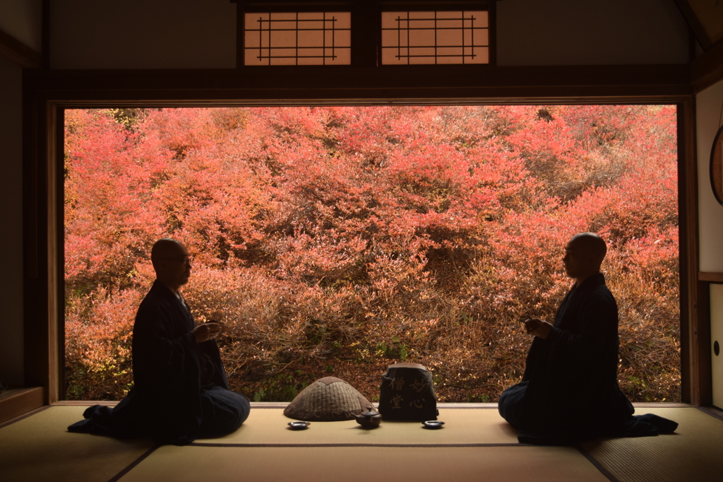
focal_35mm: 39
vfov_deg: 34.2
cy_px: 241
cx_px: 362
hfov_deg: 49.6
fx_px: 783
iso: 400
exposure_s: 1/50
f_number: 4
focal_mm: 26
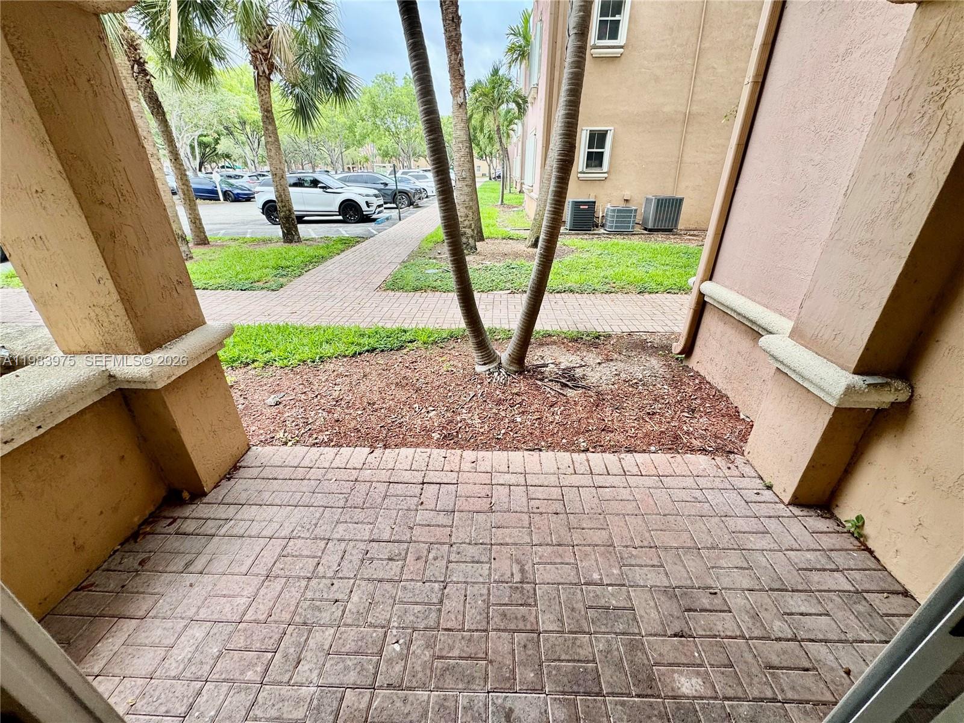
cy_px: 362
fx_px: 390
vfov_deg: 85.7
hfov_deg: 102.1
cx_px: 482
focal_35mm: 14
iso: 40
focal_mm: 2.22
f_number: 2.2
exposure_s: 1/272
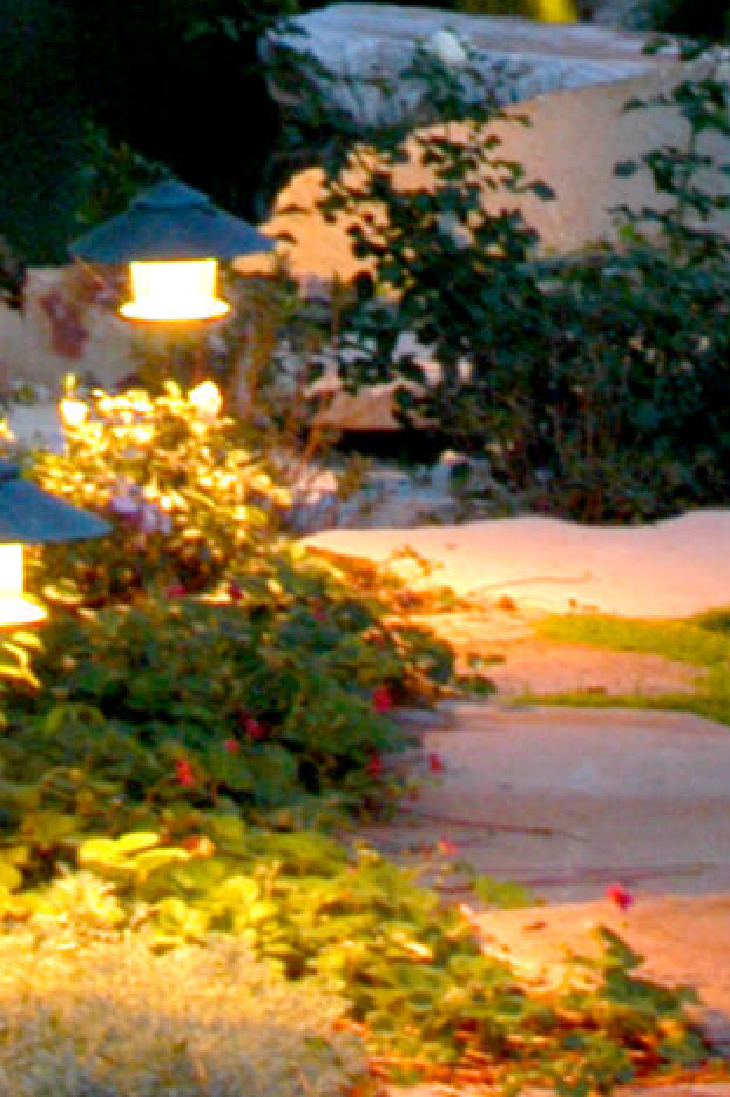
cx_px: 533
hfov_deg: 4.8
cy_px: -935
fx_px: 8758
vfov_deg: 7.0
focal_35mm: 288
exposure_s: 28
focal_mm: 35
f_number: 14
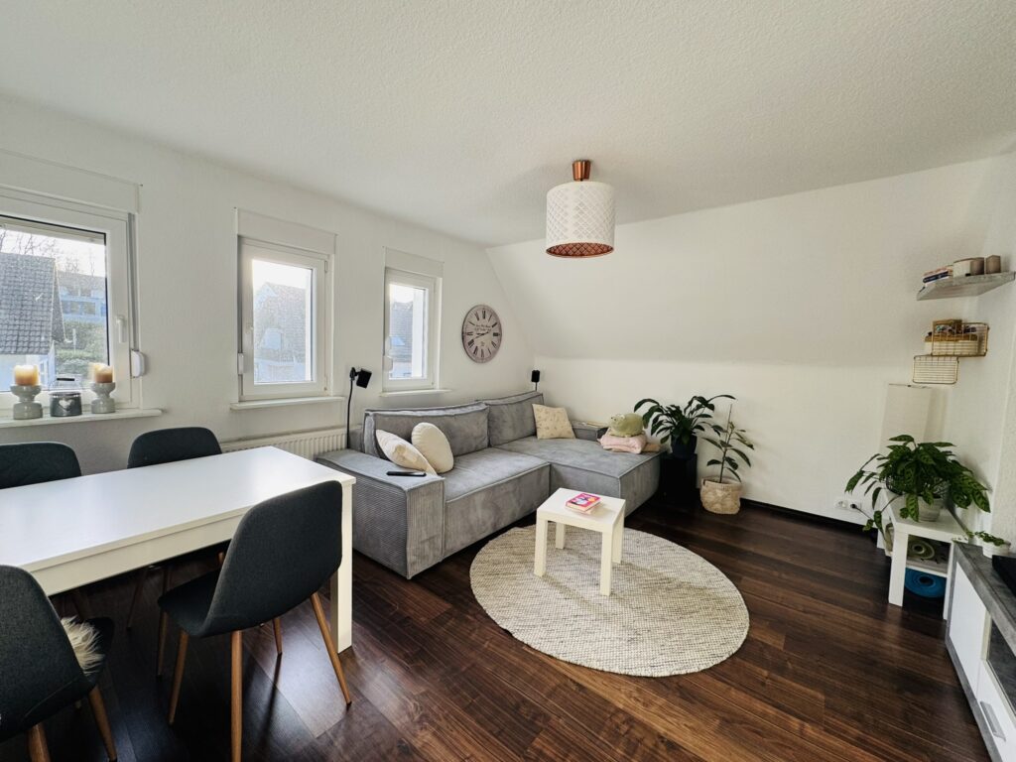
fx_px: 411
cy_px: 381
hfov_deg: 102.1
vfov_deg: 85.7
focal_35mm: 14
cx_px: 508
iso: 64
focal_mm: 2.22
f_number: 2.2
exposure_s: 1/99
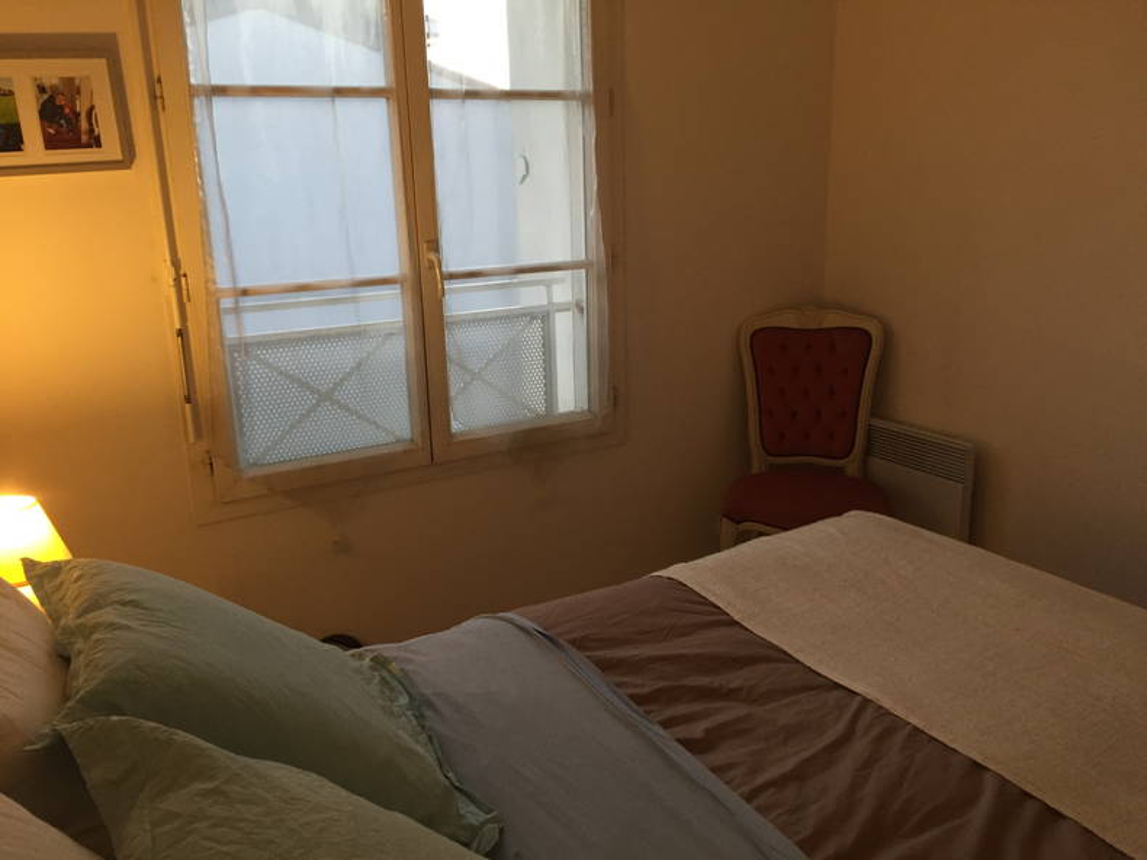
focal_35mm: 29
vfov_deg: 48.2
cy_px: 430
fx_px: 961
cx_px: 574
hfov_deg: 61.7
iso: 160
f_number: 2.2
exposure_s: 1/33
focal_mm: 4.15
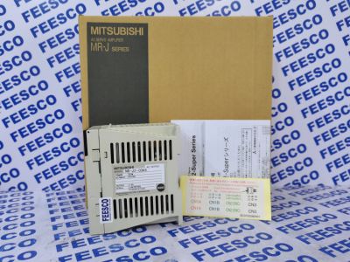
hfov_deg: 67.3
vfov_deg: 53.1
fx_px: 263
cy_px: 131
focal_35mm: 26
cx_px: 175
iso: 320
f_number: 1.8
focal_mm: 5.58
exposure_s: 1/33.3
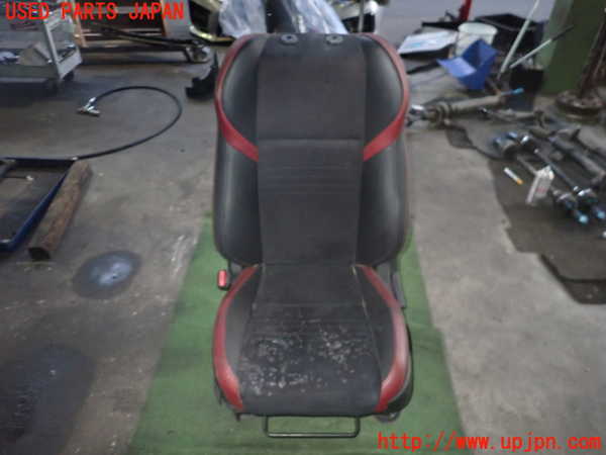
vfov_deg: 54.9
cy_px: 228
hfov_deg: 69.4
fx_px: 438
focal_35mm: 25
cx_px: 303
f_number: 5.6
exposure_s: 1/30
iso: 800
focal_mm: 4.5
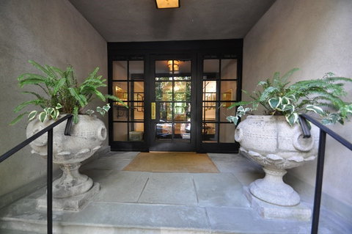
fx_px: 147
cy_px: 117
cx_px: 176
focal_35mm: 15
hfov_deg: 100.4
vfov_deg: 77.2
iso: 800
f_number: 3.5
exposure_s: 1/40
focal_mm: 10
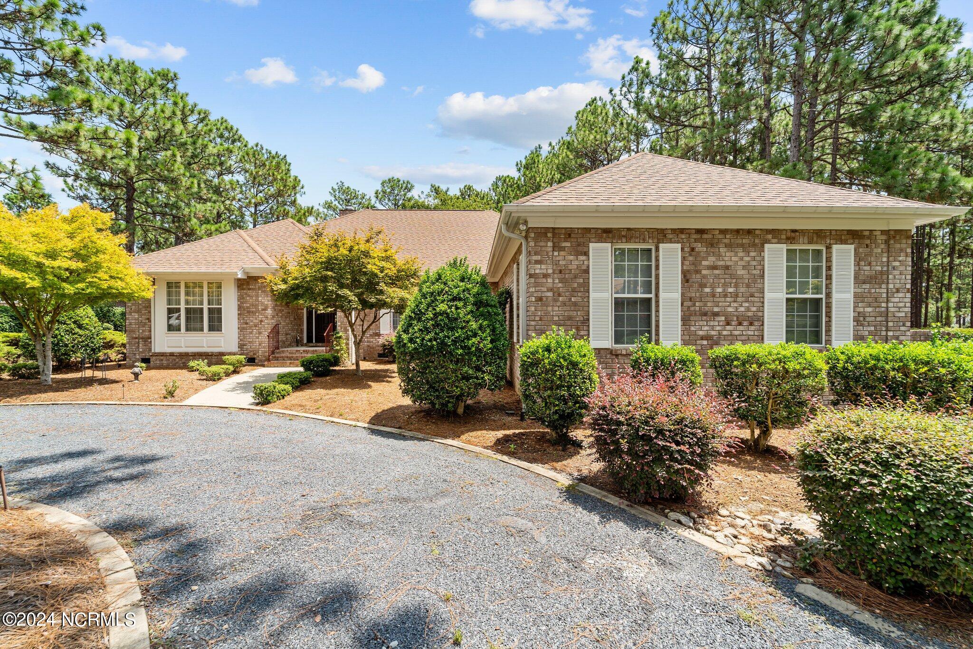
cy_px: 324
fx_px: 378
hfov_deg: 104.3
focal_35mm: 14
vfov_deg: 81.2
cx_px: 486
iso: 100
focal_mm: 14
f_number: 8
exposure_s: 1/160
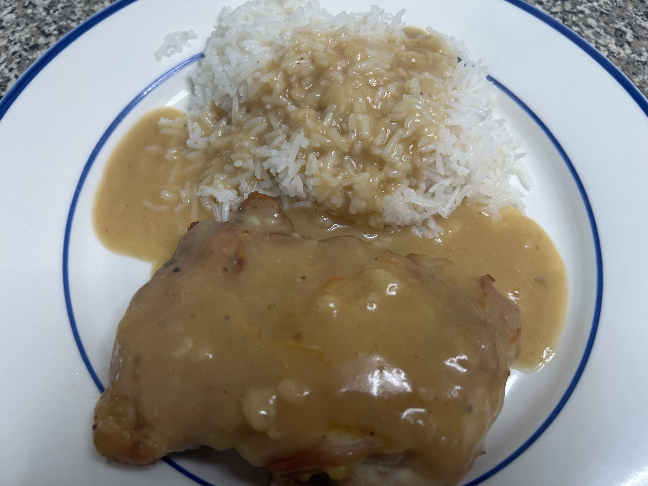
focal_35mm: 26
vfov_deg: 53.1
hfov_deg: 67.3
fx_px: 487
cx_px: 324
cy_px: 243
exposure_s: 1/70
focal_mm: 5.7
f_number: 1.5
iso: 125
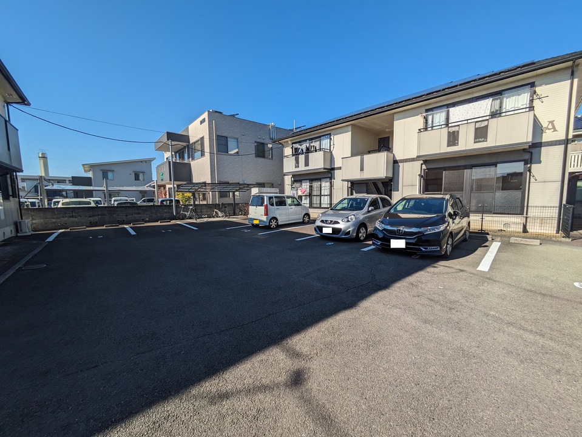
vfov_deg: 85.7
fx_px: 235
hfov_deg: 102.0
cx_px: 291
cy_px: 218
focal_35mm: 14
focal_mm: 1.83
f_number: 2.2
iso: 49
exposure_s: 1/2604
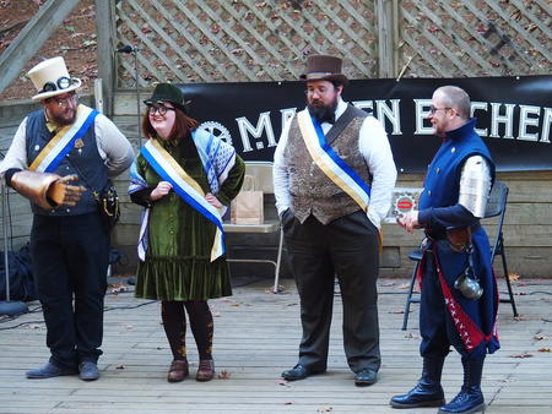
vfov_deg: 9.0
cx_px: 276
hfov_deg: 12.0
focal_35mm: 165
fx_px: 2633
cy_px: 207
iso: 500
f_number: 2.8
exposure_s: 1/80
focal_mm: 35
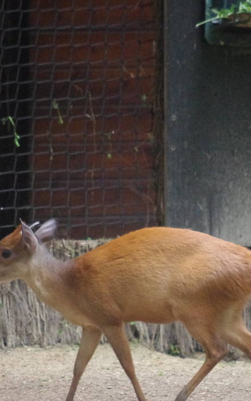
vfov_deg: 3.1
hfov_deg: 1.9
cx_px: 164
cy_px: 275
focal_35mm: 684
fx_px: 7477
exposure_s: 1/250
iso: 3200
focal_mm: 200
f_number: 5.6
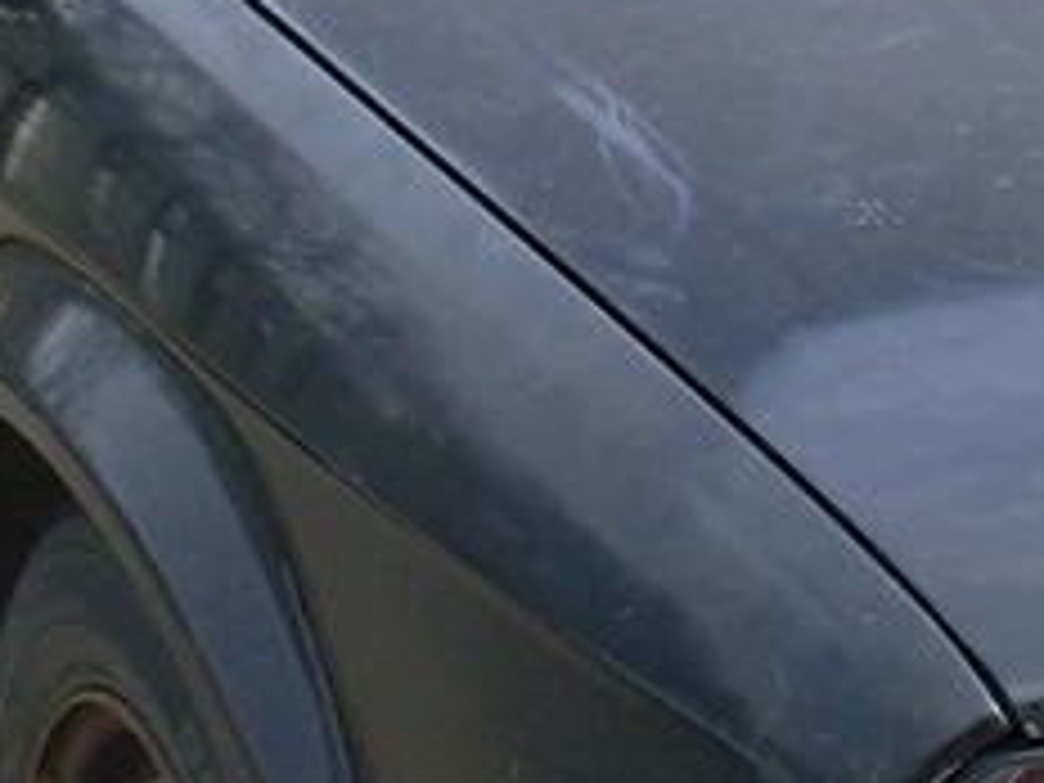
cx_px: 1058
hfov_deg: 9.4
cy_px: 302
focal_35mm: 210
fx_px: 6333
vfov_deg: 7.1
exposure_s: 1/350
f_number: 2.8
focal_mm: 6.3
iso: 80
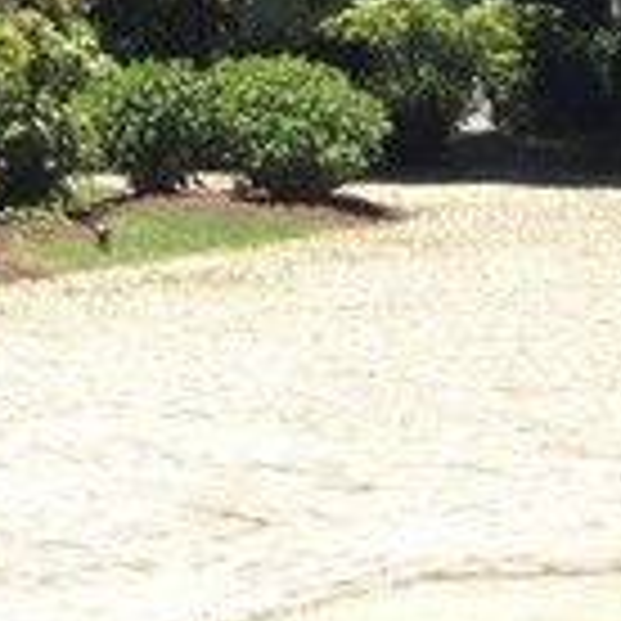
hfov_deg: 6.7
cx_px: -1431
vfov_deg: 7.3
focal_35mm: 229
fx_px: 4648
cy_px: -693
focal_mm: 4.28
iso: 50
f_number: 2.4
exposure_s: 1/649
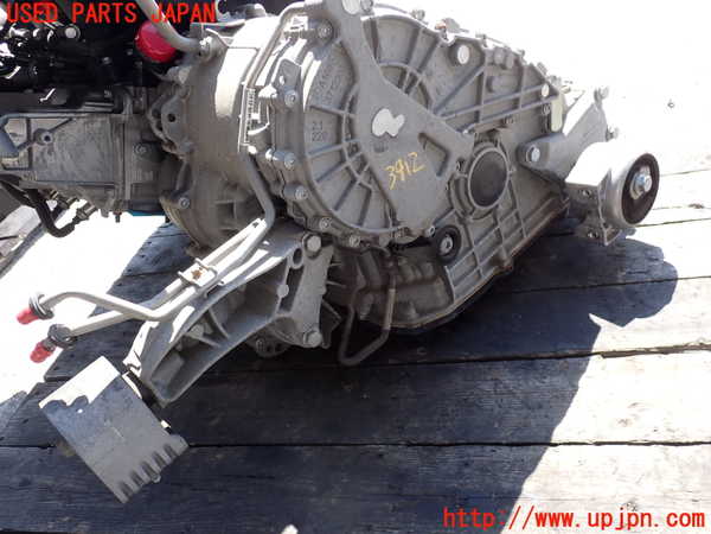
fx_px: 616
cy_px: 267
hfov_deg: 60.0
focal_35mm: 30
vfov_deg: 46.8
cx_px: 356
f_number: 3.2
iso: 100
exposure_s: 1/160
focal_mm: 5.4
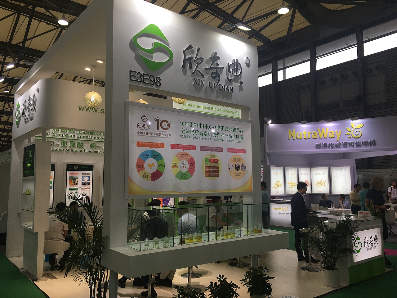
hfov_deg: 61.7
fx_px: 333
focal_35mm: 29
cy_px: 149
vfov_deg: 48.2
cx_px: 198
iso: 25
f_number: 2.2
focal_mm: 4.15
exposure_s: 1/122
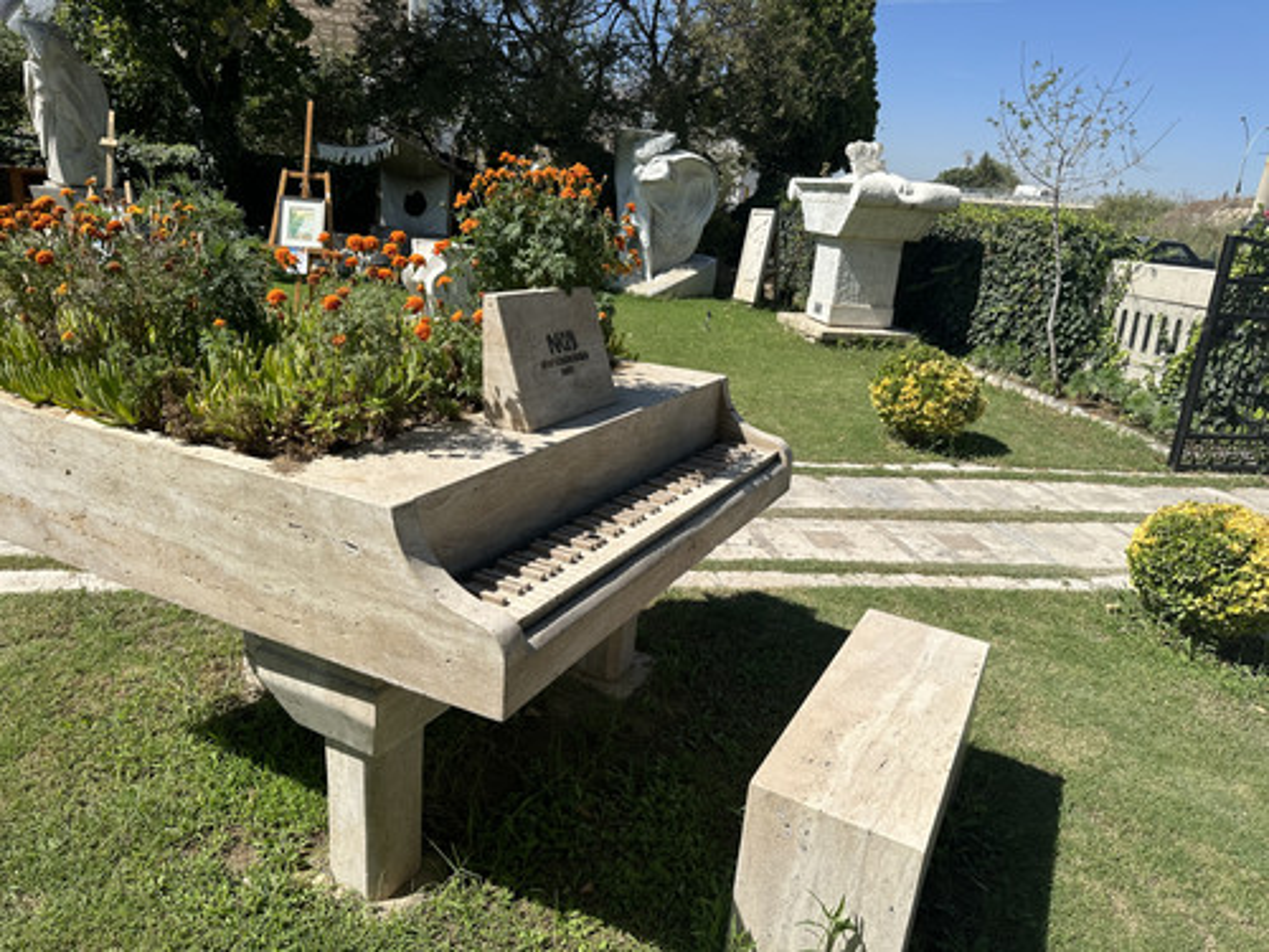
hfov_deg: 71.6
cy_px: 476
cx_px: 634
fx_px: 880
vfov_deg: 56.8
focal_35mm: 24
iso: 80
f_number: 1.78
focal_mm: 6.86
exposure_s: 1/5848
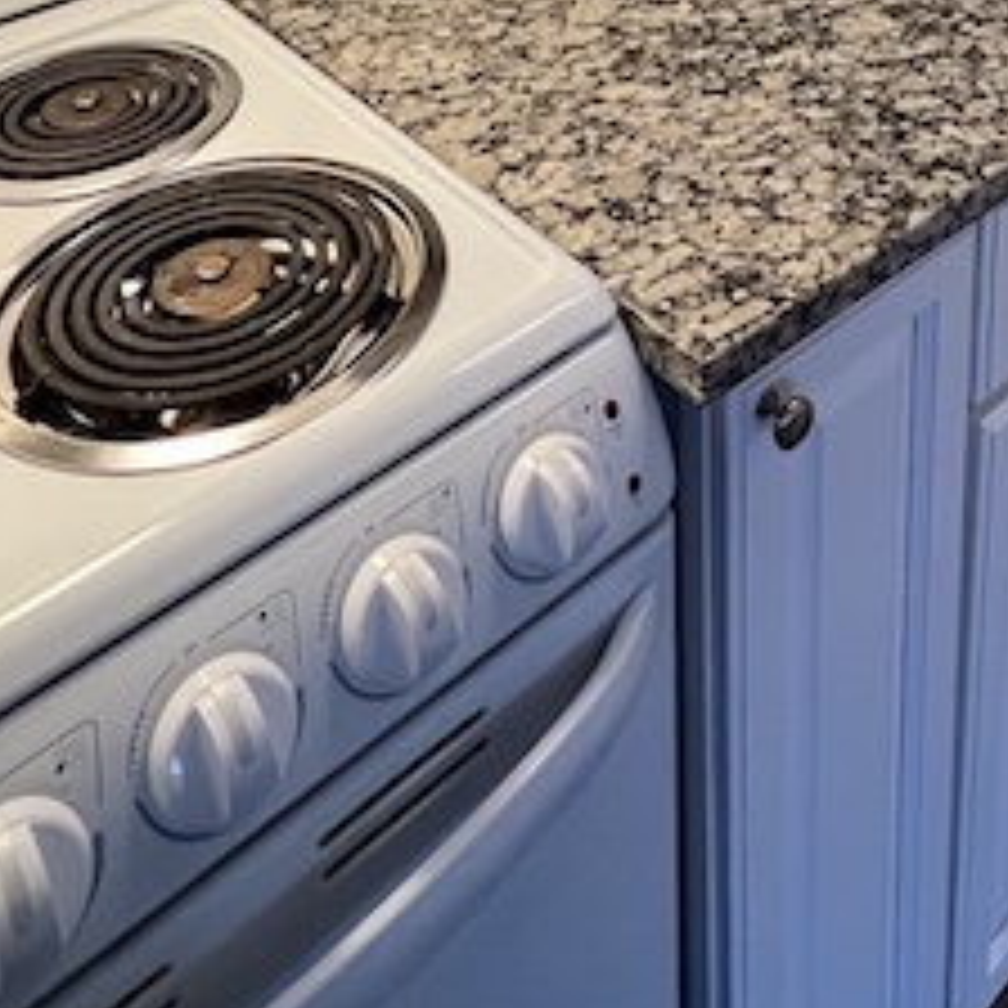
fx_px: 1351
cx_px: 765
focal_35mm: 41
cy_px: -324
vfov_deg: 31.1
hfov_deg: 39.7
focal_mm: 1.57
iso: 250
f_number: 1.8
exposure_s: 1/120
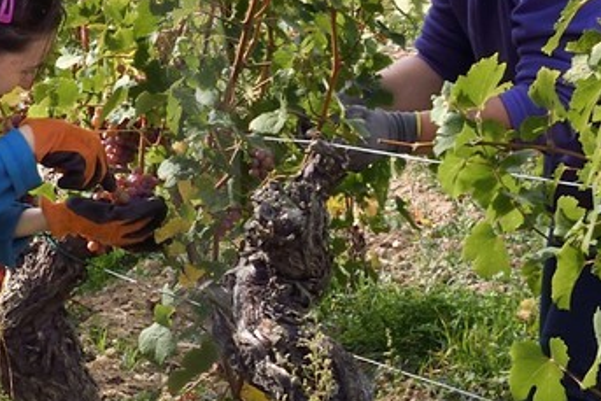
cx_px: -482
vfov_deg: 7.8
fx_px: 2956
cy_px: 194
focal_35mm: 177
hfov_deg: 10.9
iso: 800
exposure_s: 1/200
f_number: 16
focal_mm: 38
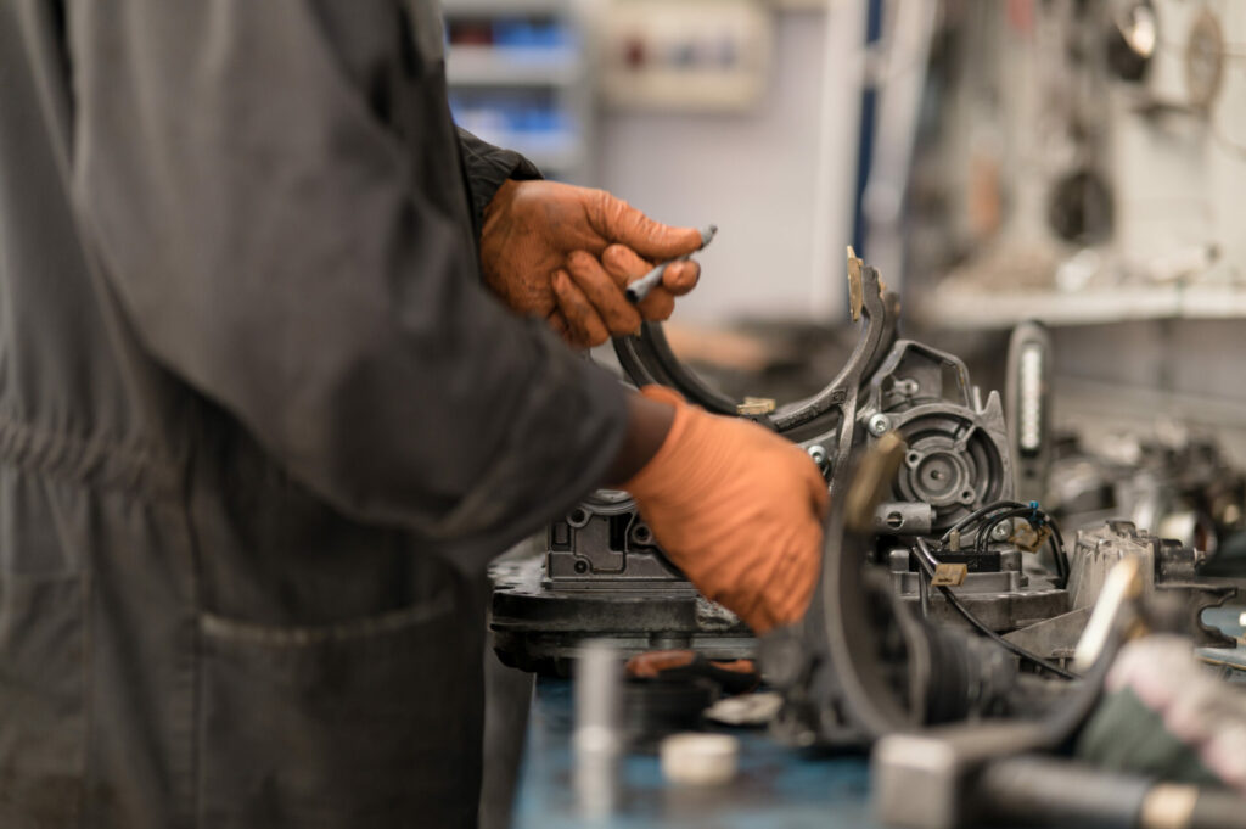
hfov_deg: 23.9
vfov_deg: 16.0
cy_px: 414
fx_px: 2940
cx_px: 623
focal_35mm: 85
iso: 400
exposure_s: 1/160
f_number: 1.8
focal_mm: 85
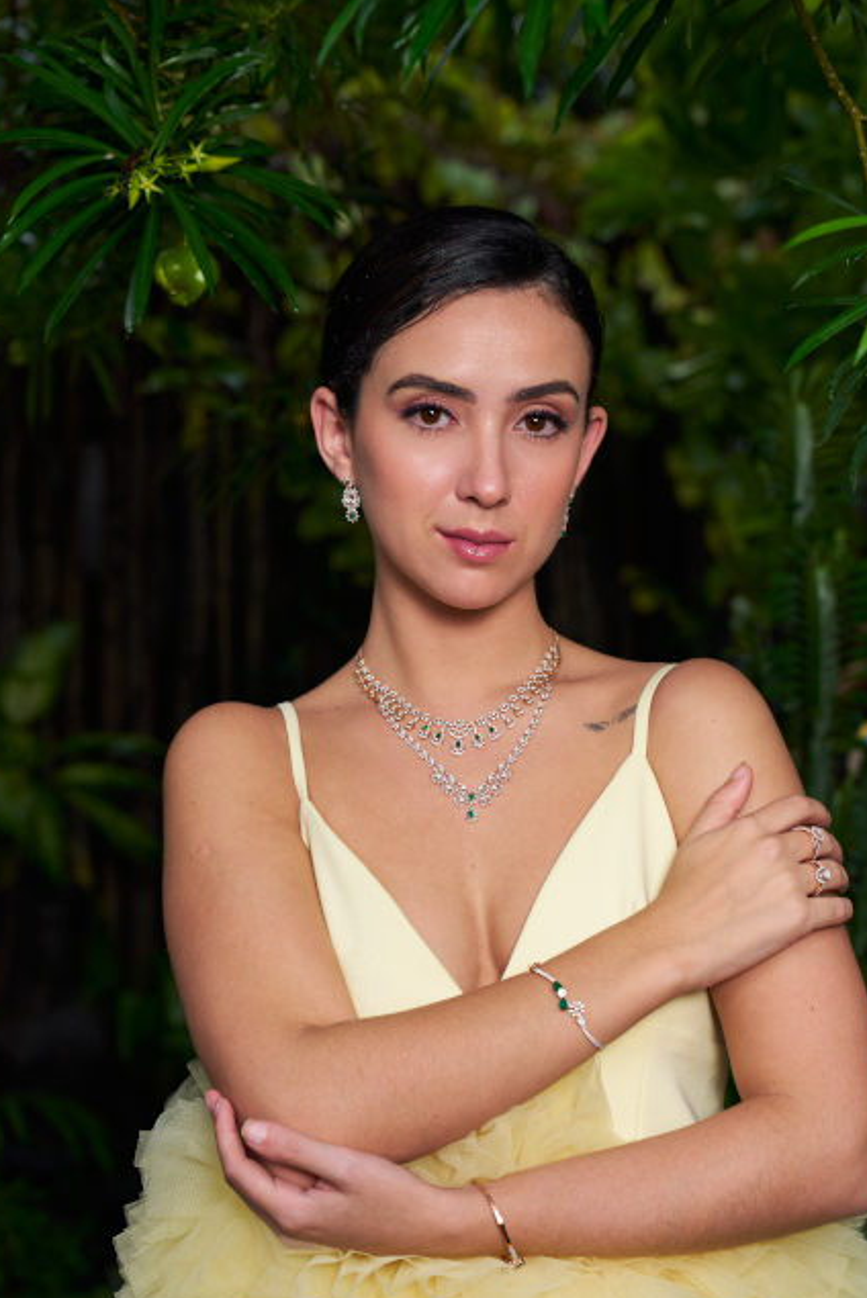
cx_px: 417
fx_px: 2598
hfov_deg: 18.9
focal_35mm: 72
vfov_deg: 28.1
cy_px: 685
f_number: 4.5
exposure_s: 1/100
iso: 400
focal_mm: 61
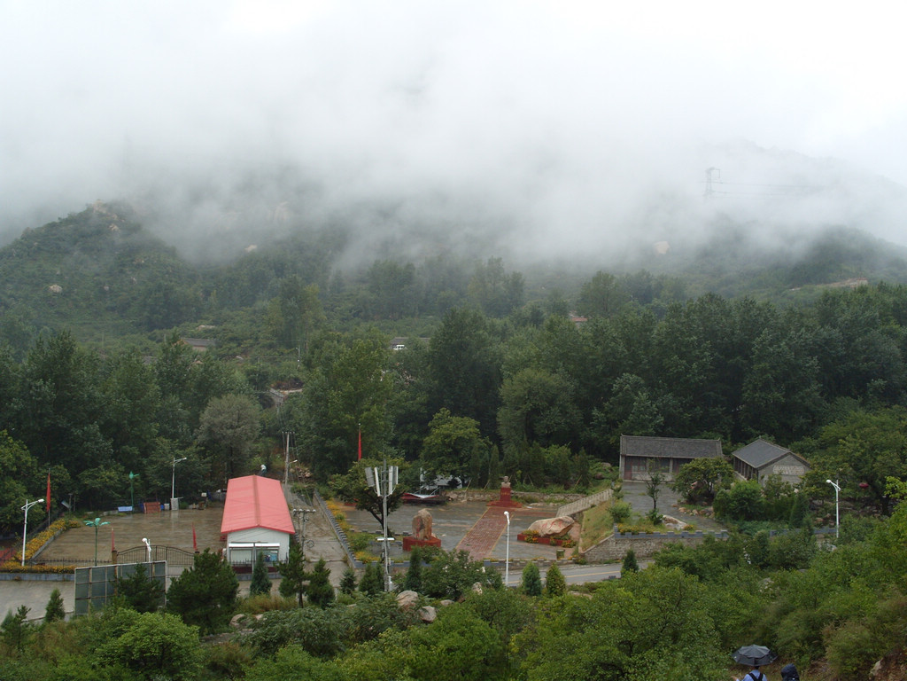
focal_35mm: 35
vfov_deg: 40.7
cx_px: 454
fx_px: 917
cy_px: 340
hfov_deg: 52.6
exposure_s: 1/90
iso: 100
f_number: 6.8
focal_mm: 7.8
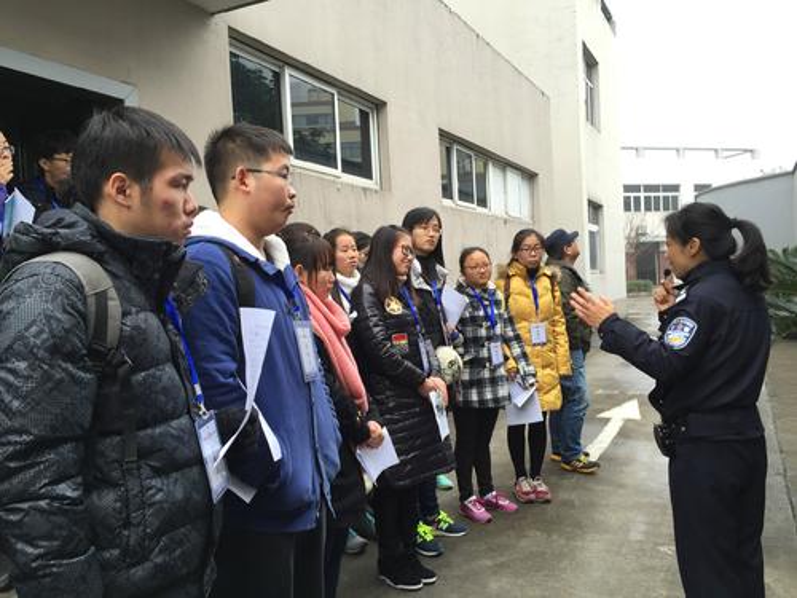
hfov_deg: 61.7
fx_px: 668
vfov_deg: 48.2
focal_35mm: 29
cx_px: 398
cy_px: 299
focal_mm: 4.15
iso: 32
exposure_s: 1/120
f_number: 2.2
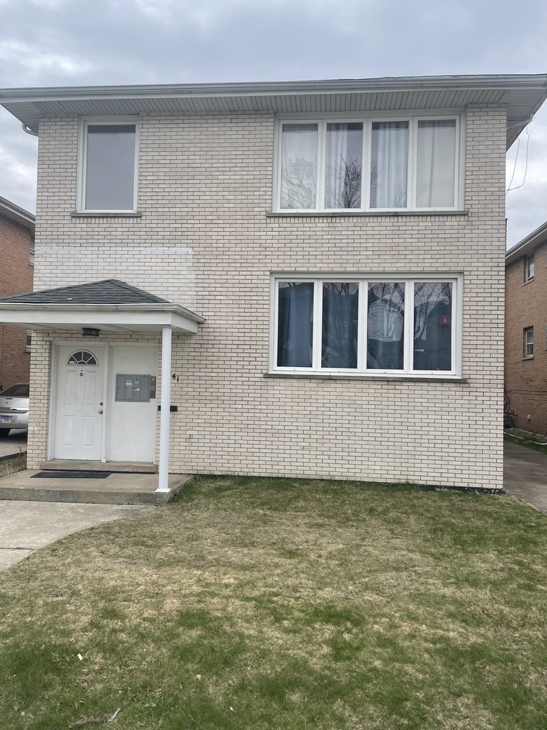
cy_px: 365
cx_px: 274
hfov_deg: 53.1
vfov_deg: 67.3
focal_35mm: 26
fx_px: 548
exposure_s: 1/1916
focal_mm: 4.2
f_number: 1.6
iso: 32
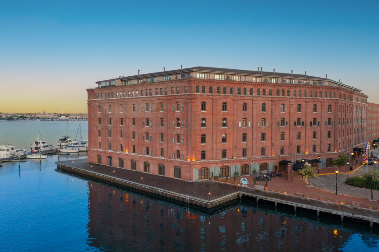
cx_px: 190
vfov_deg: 46.4
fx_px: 295
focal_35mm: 28
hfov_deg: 65.5
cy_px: 126
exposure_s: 1/50
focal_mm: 10.26
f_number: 3.2
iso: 200
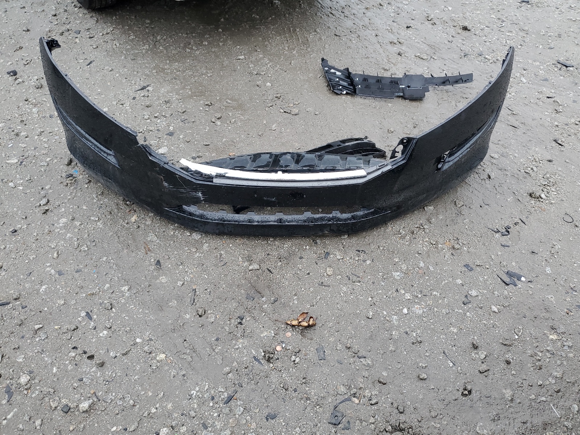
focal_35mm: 26
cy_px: 218
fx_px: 436
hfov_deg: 67.3
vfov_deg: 53.1
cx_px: 290
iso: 71
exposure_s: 1/120
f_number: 1.5
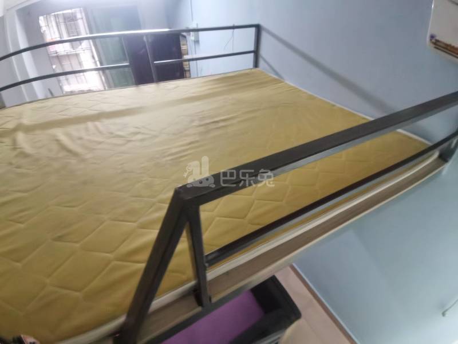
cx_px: 229
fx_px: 225
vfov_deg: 74.7
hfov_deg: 91.0
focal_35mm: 17
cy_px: 172
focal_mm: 1.78
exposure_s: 1/20
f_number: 2.4
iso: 640
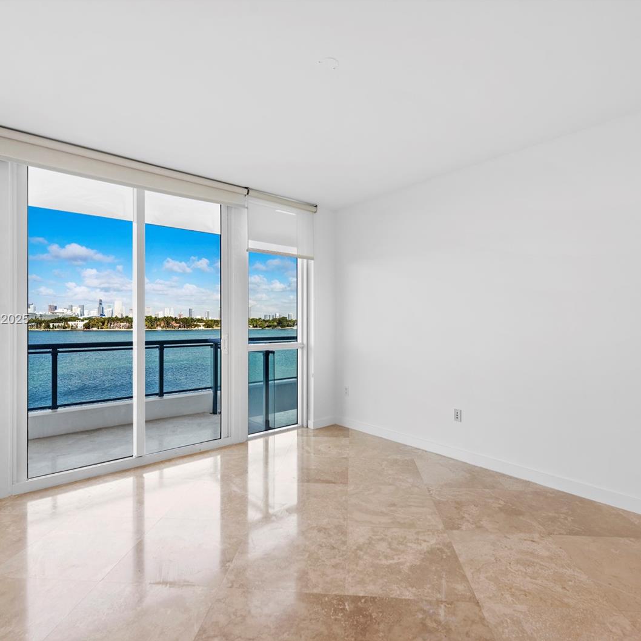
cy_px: 320
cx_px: 320
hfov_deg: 80.7
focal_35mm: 18
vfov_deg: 80.7
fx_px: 377
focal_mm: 14
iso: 320
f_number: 8
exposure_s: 1/20
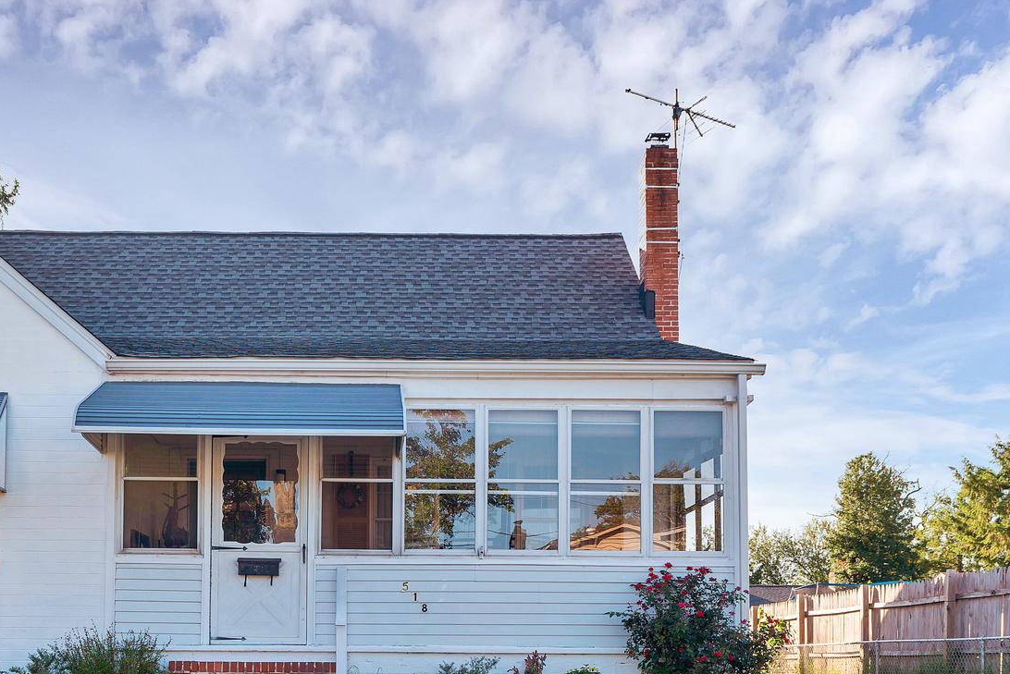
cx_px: 381
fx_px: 1263
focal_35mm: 45
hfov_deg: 43.3
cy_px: 615
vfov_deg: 28.7
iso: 100
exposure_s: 1/160
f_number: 5
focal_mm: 24
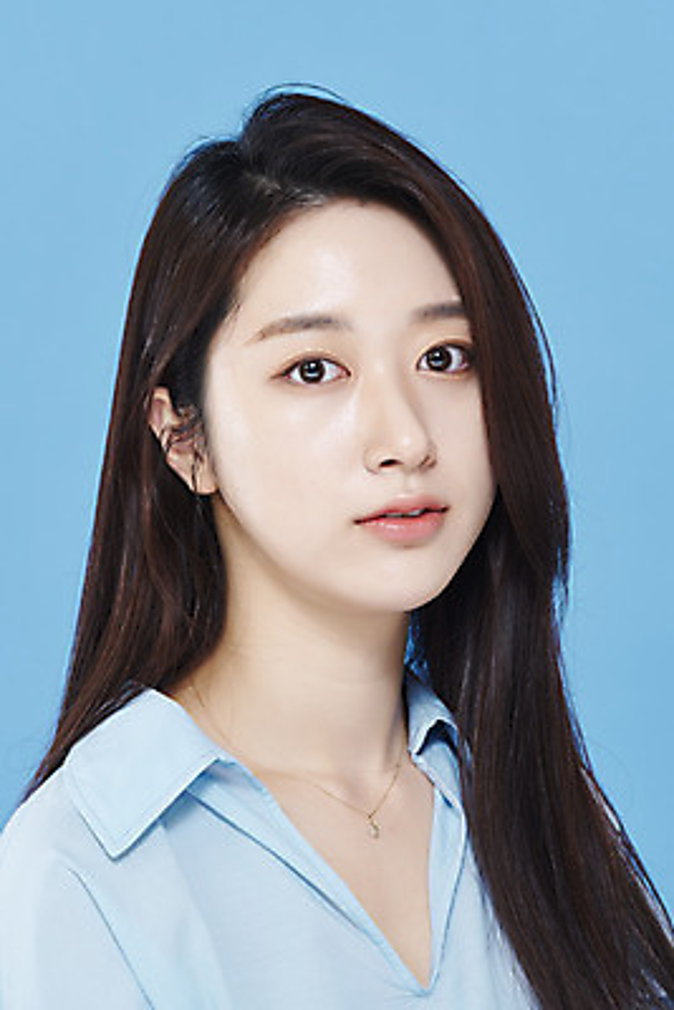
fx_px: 2946
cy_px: 505
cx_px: 337
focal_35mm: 105
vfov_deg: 19.4
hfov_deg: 13.1
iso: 64
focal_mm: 105
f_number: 11
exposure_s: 1/125
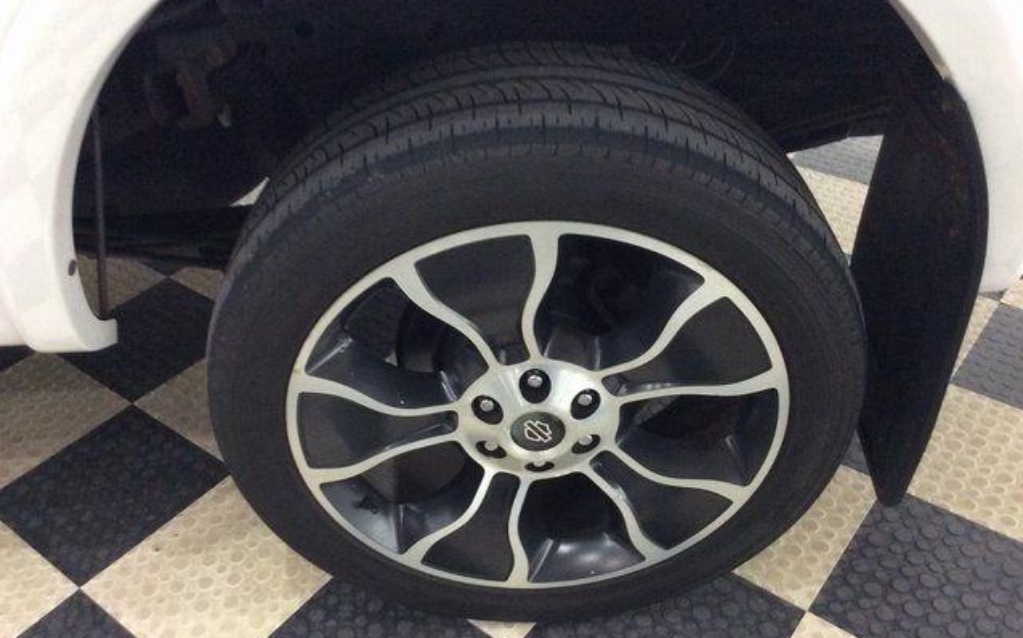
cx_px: 512
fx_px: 947
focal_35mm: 34
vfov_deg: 37.2
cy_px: 362
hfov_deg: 56.7
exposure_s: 1/25
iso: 200
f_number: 2.4
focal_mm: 3.3
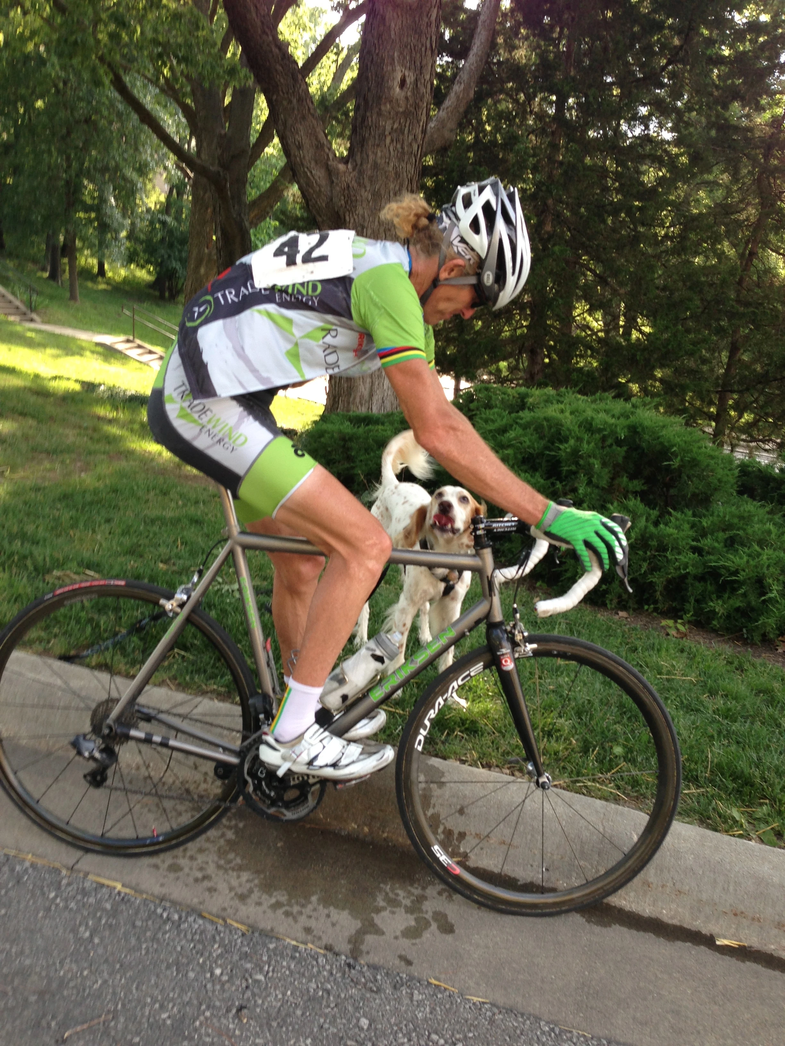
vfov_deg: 55.4
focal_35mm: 33
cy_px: 523
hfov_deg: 42.9
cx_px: 392
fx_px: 998
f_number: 2.4
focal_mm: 4.13
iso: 50
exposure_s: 1/120
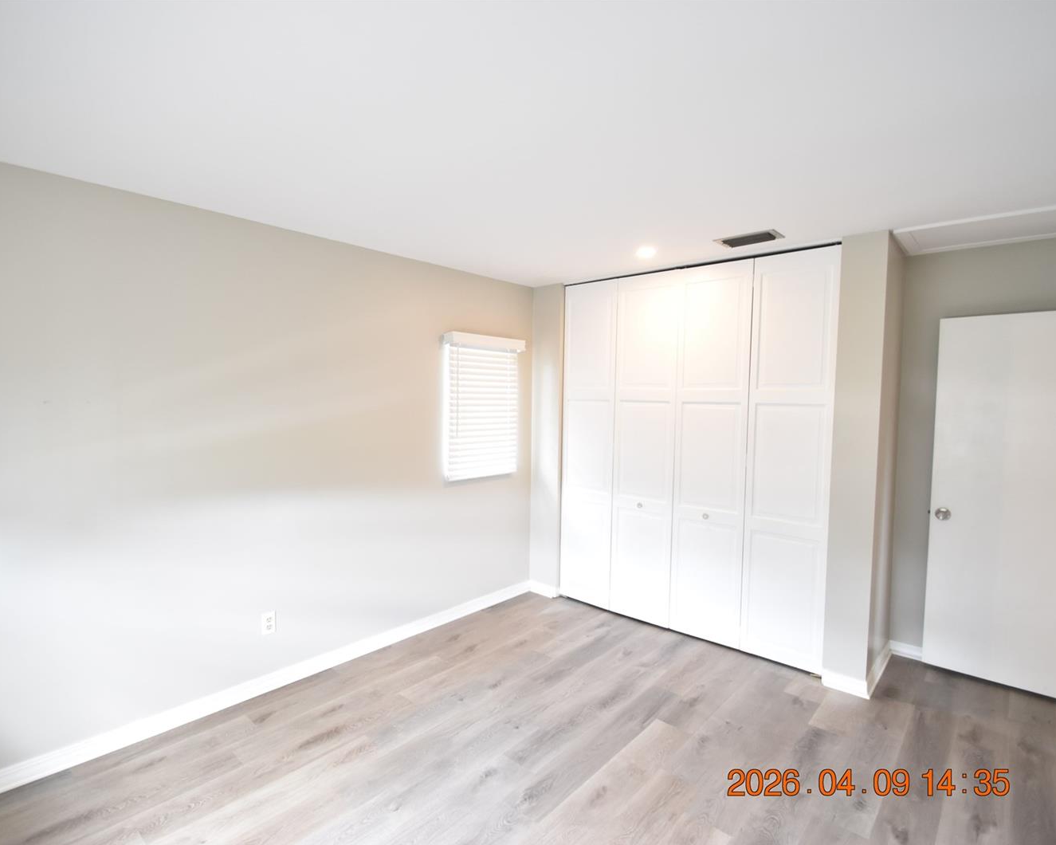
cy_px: 422
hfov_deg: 89.5
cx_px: 493
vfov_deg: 77.0
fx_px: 531
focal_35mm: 17
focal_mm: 10
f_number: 3.5
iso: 800
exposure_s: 1/30
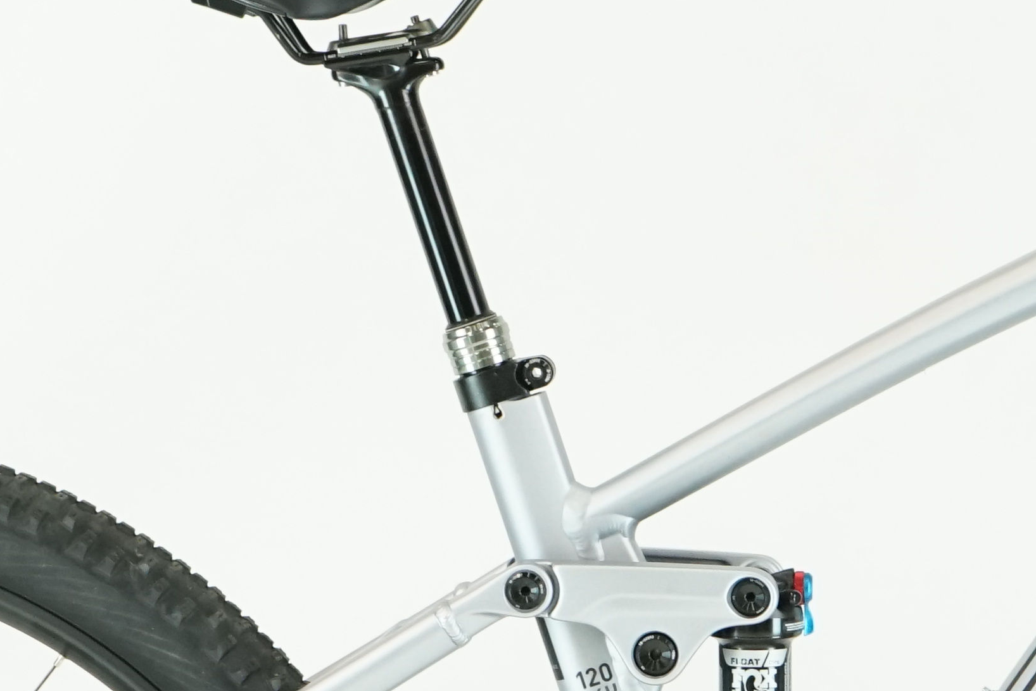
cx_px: 925
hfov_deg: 10.3
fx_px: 5698
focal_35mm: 198
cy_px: 645
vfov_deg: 6.9
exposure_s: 1/200
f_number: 5.6
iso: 2000
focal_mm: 54
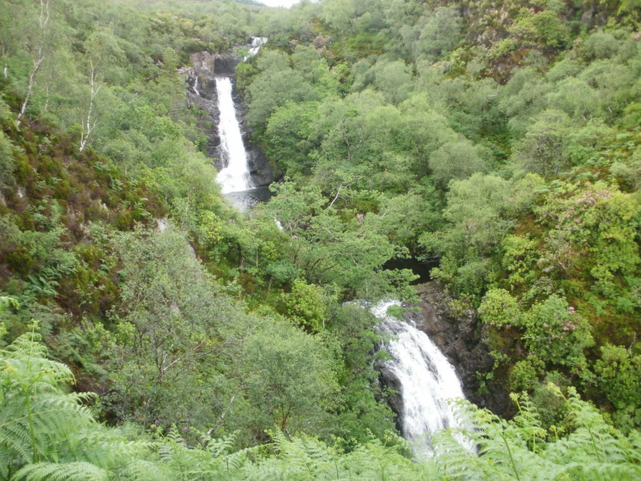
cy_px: 240
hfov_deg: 51.4
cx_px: 320
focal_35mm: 36
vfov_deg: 39.7
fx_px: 667
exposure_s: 1/125
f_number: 3.5
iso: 100
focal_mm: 6.3
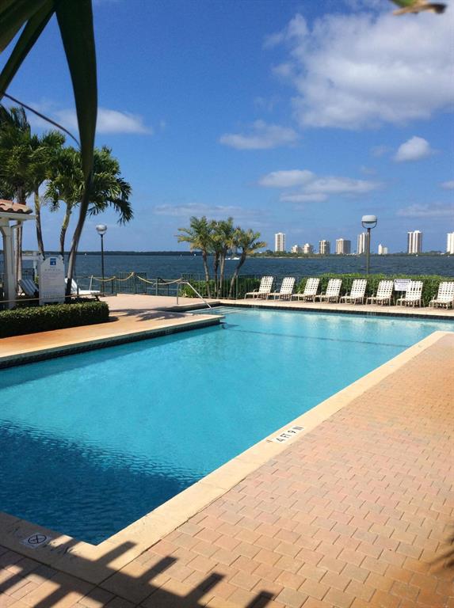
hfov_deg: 44.0
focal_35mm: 32
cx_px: 227
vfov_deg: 56.9
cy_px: 304
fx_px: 561
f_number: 2.4
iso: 32
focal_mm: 3.3
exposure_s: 1/2045
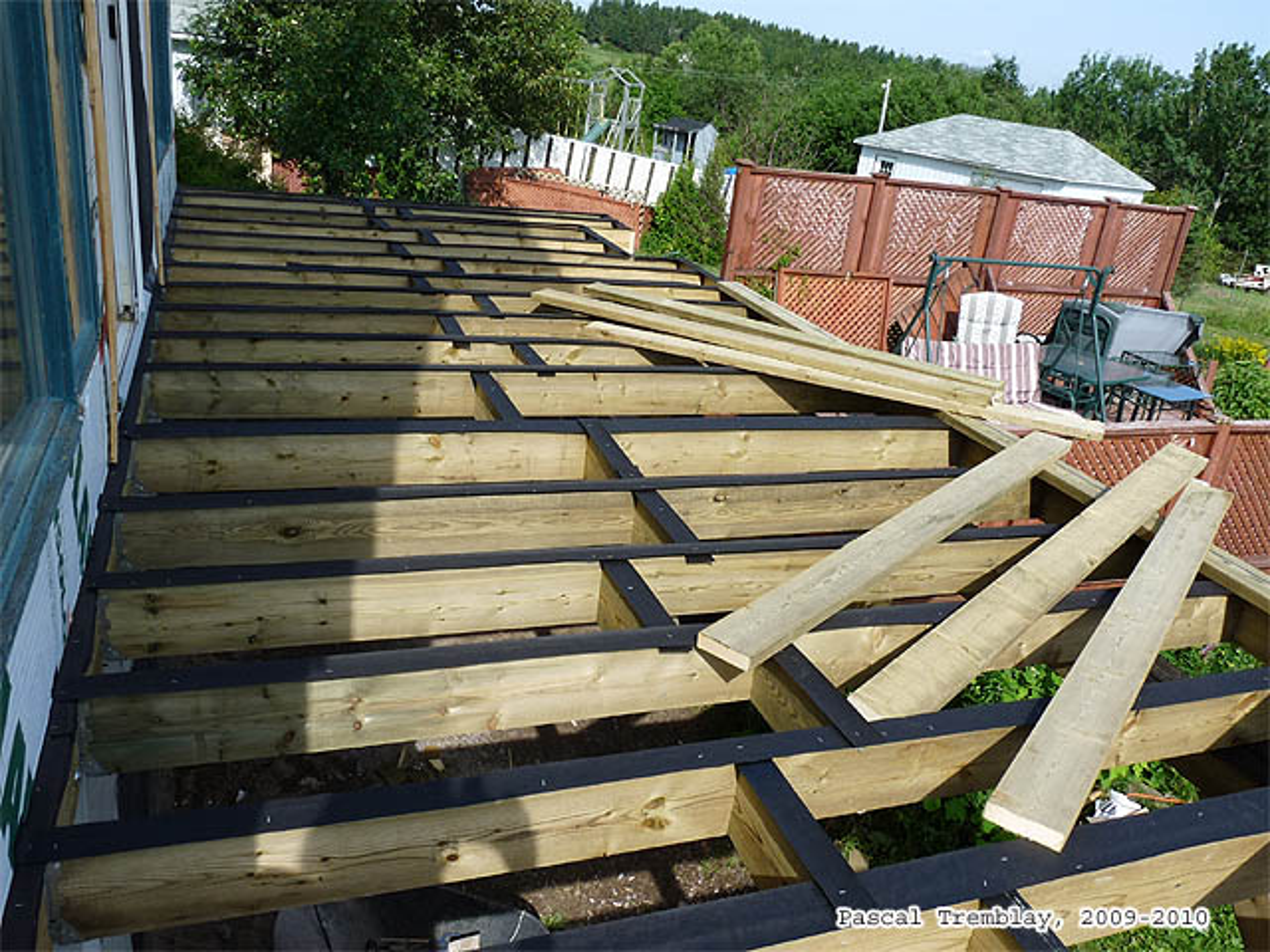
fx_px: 991
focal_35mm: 27
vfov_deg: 51.4
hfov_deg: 65.3
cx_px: 635
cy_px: 476
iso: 100
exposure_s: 1/250
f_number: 5.6
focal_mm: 4.8
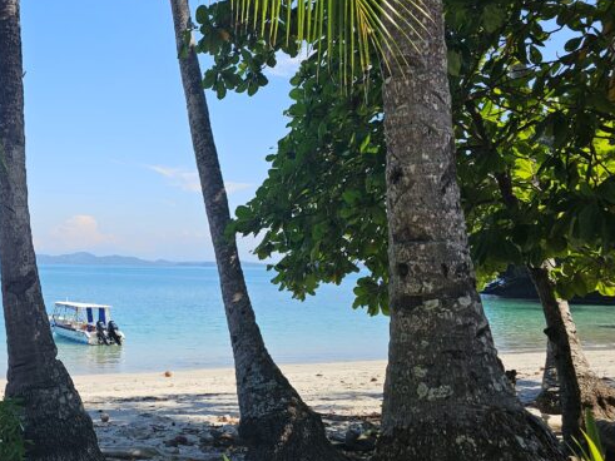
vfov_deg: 30.2
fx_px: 853
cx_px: 15
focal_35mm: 48
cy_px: 204
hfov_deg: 36.1
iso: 10
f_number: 1.7
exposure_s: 1/621
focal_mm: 6.3
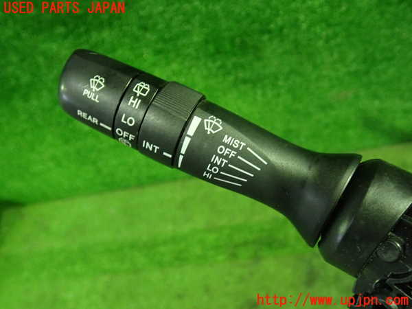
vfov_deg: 46.8
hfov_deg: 60.0
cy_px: 154
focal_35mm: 30
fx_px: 357
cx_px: 206
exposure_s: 1/30
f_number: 2.3
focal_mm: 5.4
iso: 800
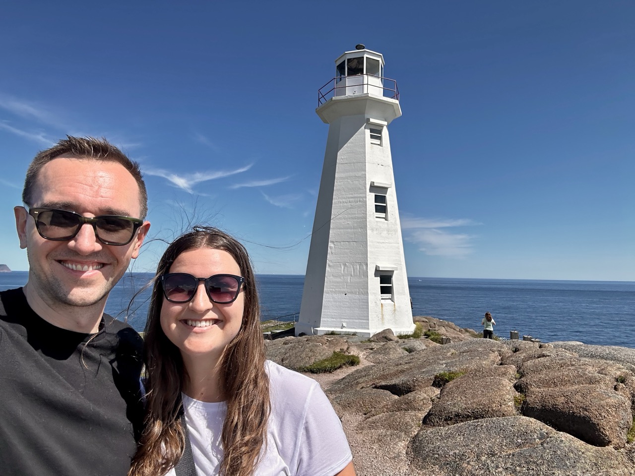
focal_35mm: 23
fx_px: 422
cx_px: 318
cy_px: 238
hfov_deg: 73.9
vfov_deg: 58.9
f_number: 1.9
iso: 25
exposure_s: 1/1383
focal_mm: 2.69
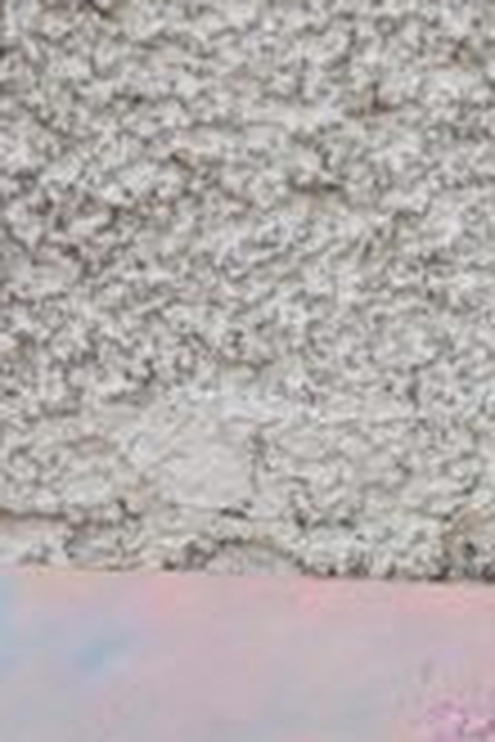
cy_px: 1223
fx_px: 1980
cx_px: 410
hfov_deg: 14.2
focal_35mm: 96
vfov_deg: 18.1
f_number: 1.89
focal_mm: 5.43
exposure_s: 1/399
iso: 42
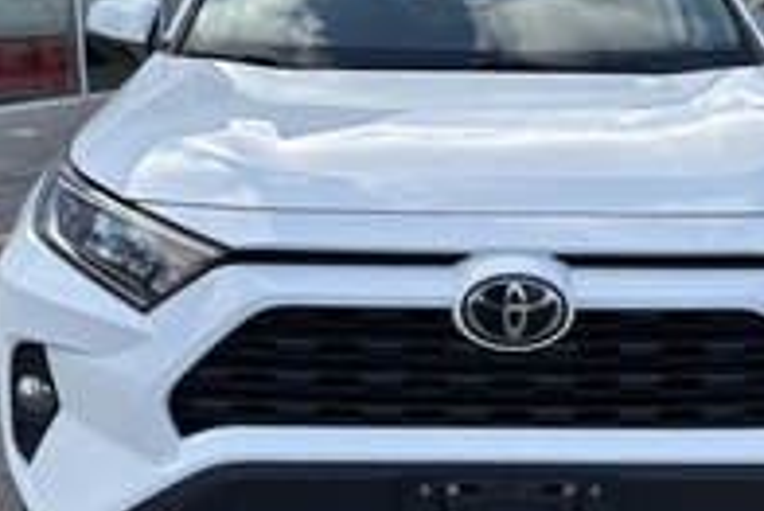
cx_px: 440
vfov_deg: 23.4
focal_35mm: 58
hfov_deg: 34.4
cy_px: 256
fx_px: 1232
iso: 50
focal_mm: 5.96
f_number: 1.6
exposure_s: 1/1667
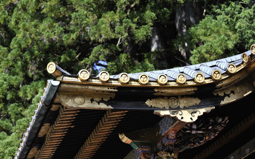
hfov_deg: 23.3
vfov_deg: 14.7
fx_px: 618
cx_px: 126
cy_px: 76
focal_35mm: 89
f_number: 4.5
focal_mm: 85
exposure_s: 1/1000
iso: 200
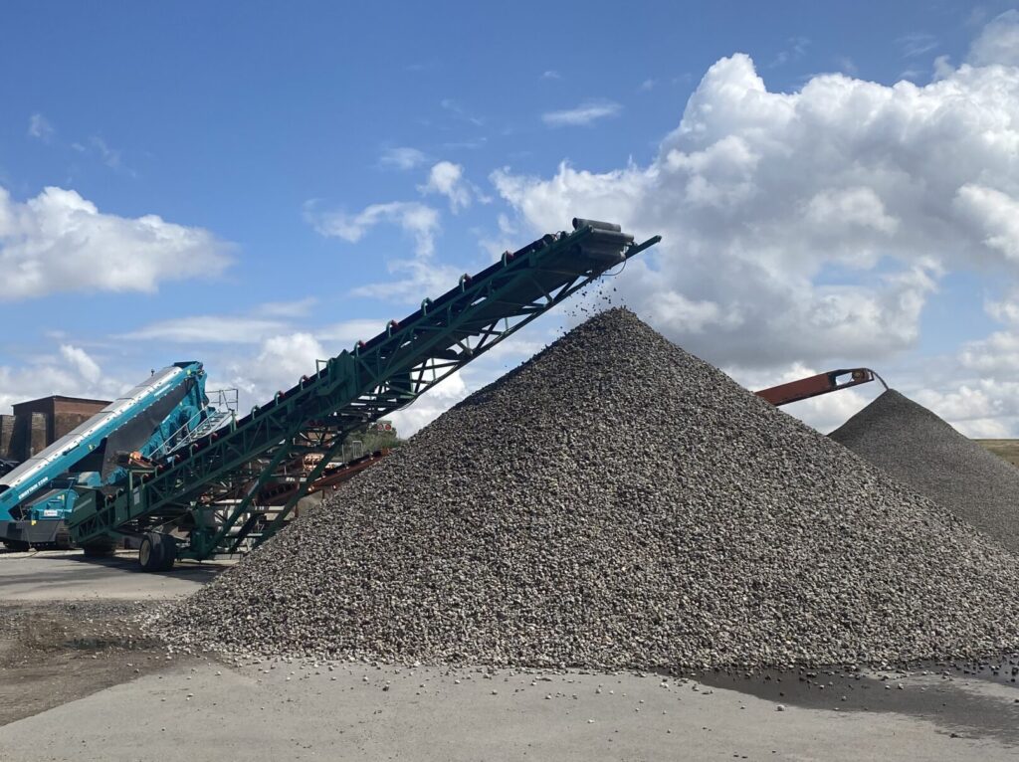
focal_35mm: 26
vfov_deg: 53.0
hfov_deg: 67.4
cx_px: 510
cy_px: 381
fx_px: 765
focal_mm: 4.25
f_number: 1.8
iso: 32
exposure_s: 1/5495
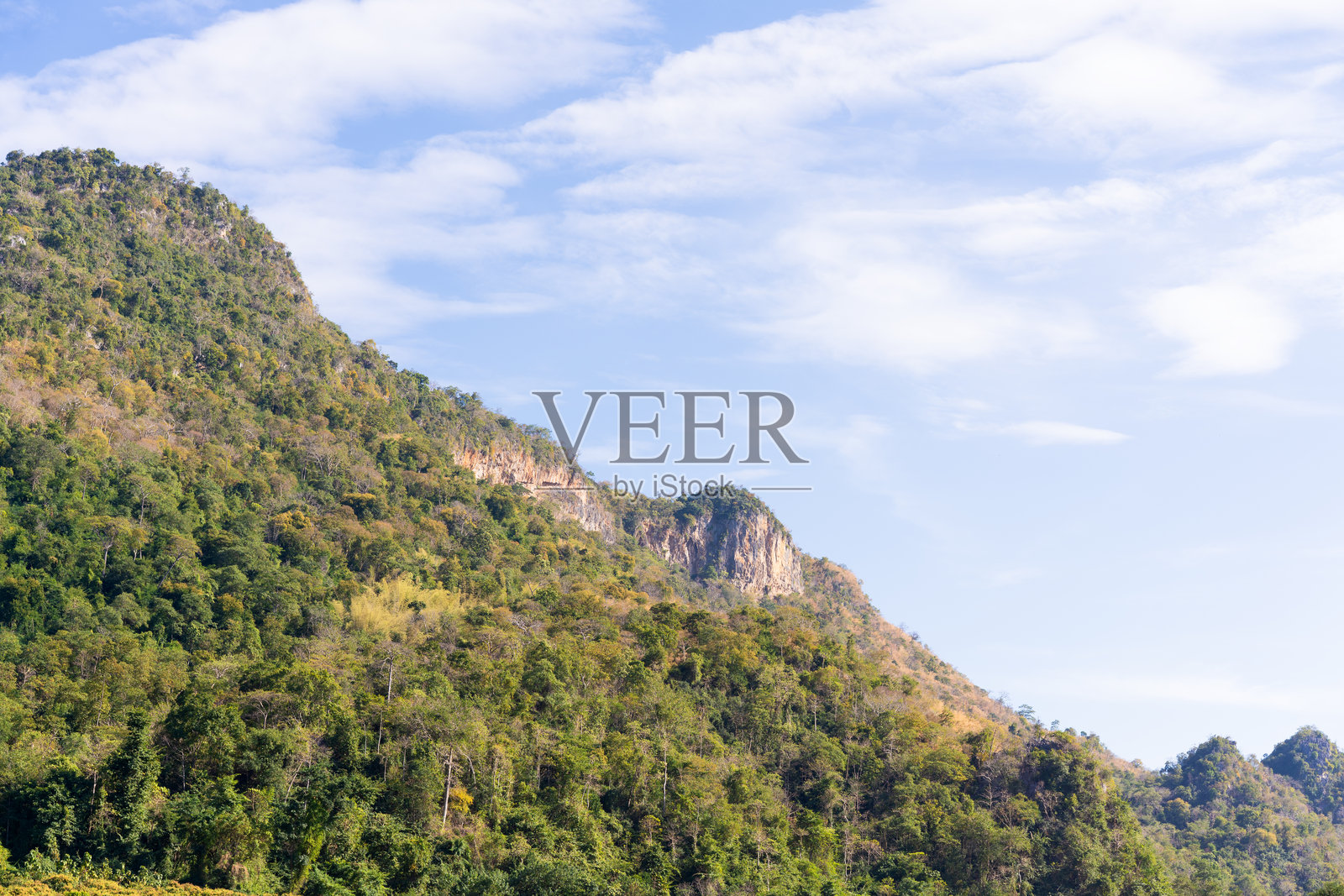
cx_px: 672
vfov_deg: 24.6
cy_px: 448
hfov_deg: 36.2
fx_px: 2053
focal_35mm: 55
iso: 100
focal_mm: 55
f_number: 6.3
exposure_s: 1/250
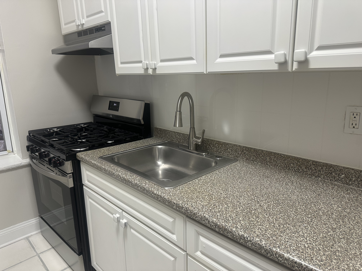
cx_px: 181
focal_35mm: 24
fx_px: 251
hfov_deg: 71.6
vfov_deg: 56.8
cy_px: 136
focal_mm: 6.86
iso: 125
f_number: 1.78
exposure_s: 1/60
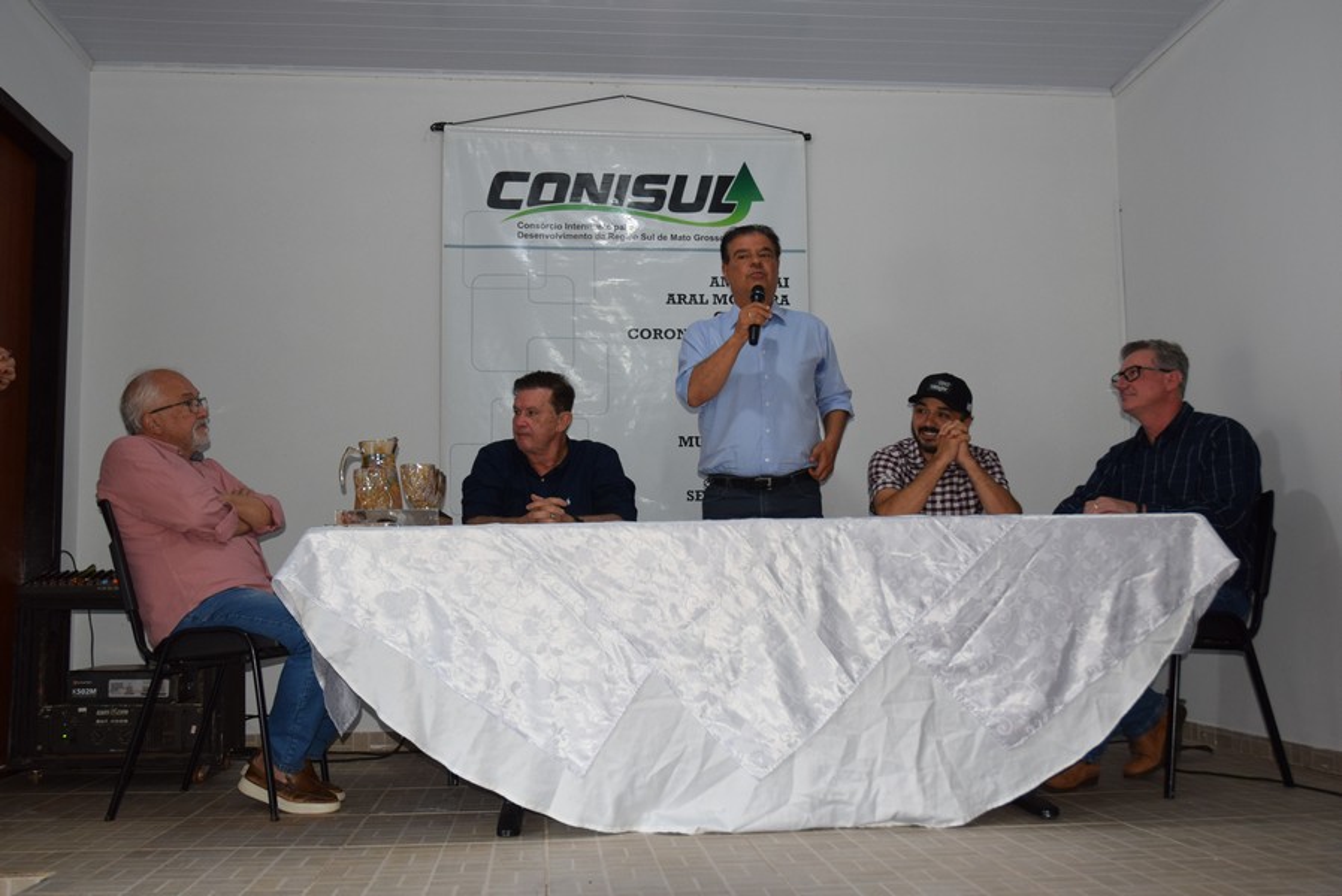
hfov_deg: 53.1
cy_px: 448
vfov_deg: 36.9
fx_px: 1343
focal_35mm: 36
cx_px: 671
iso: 800
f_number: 5
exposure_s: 1/100
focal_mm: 24
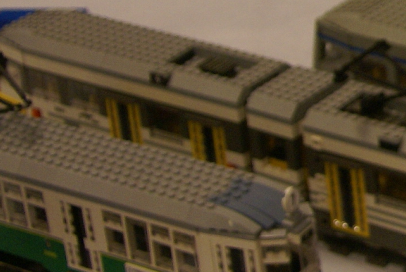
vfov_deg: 8.0
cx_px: 680
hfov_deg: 11.3
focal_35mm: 172
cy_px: -12
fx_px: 1942
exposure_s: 1/50
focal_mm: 28
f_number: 4
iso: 400
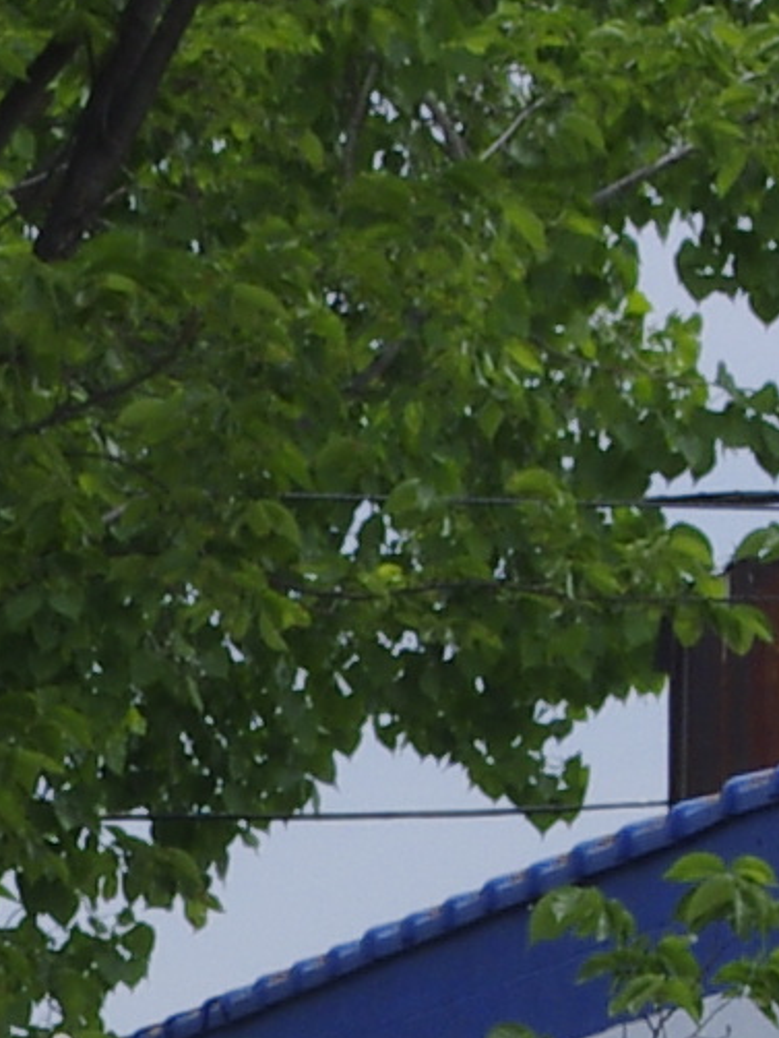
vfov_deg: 4.0
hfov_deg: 3.0
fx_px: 14750
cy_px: 2337
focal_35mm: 492
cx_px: -971
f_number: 14
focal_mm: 40
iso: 200
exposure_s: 1/250
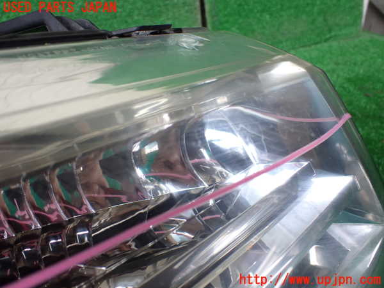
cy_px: 144
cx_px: 192
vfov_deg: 46.8
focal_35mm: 30
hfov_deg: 60.0
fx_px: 333
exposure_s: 1/125
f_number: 2.3
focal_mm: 5.4
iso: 320
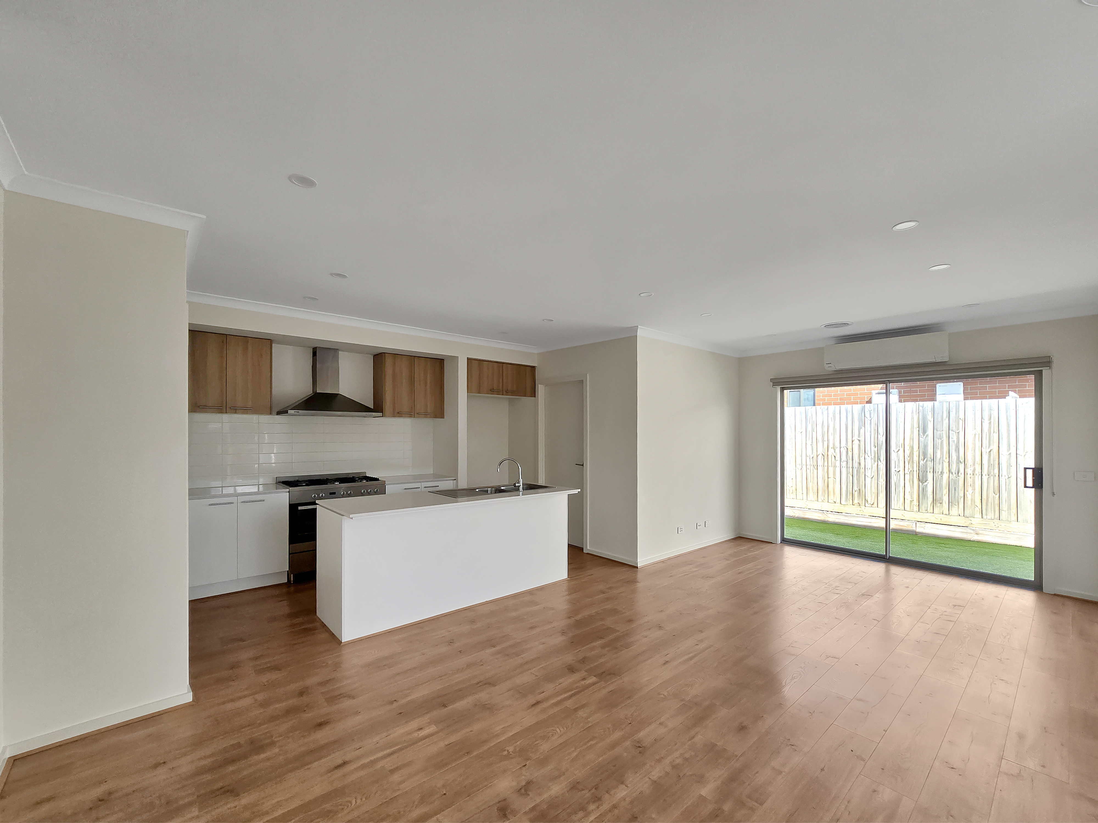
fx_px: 412
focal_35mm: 13
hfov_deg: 106.2
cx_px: 549
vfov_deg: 89.9
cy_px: 412
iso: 50
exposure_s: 1/309
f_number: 2.2
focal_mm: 2.2
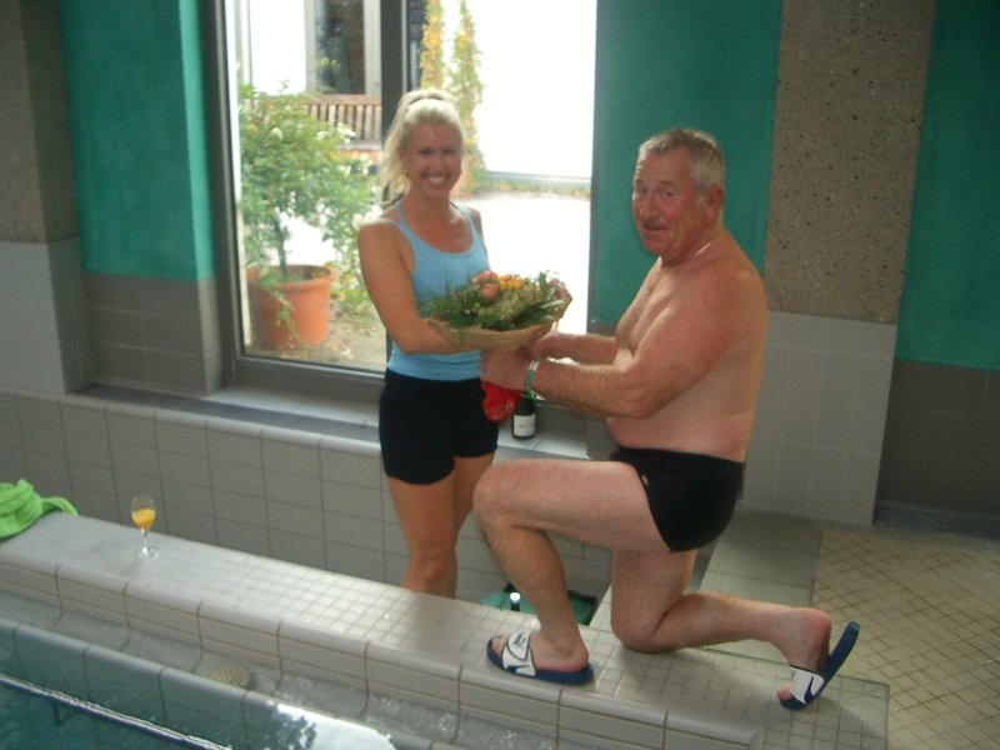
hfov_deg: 52.6
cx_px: 500
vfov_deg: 40.7
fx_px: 1011
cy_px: 375
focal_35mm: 35
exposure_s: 1/40
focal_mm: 5.8
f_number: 2.6
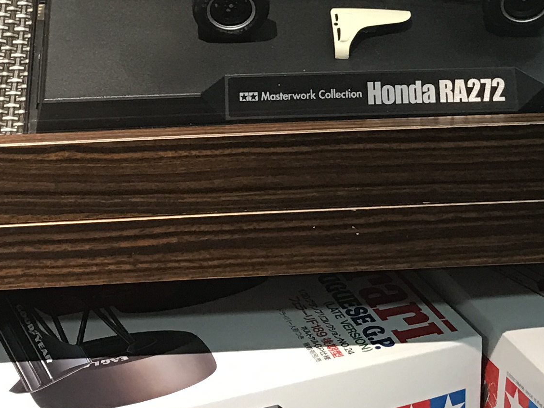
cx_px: 287
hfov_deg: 19.6
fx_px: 1572
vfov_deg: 14.3
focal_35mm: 100
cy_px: -82
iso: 40
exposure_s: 1/33
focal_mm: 3.99
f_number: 1.8
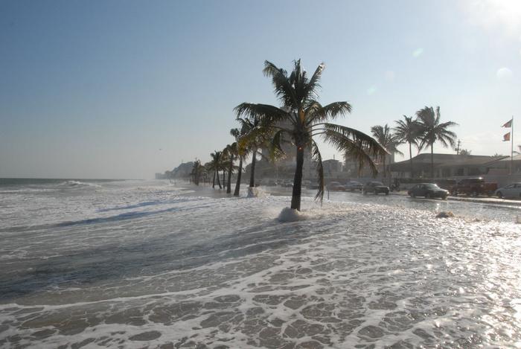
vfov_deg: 48.1
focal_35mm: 27
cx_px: 260
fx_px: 391
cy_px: 174
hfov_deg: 67.3
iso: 400
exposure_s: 1/640
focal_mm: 18
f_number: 13
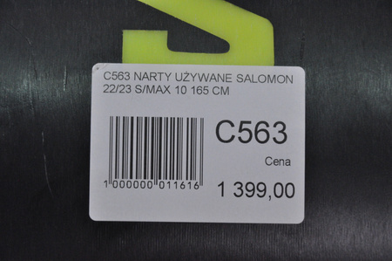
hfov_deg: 13.1
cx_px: 196
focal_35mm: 158
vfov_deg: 8.7
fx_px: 1713
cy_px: 130
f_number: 8
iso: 3200
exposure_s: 1/125
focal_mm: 105
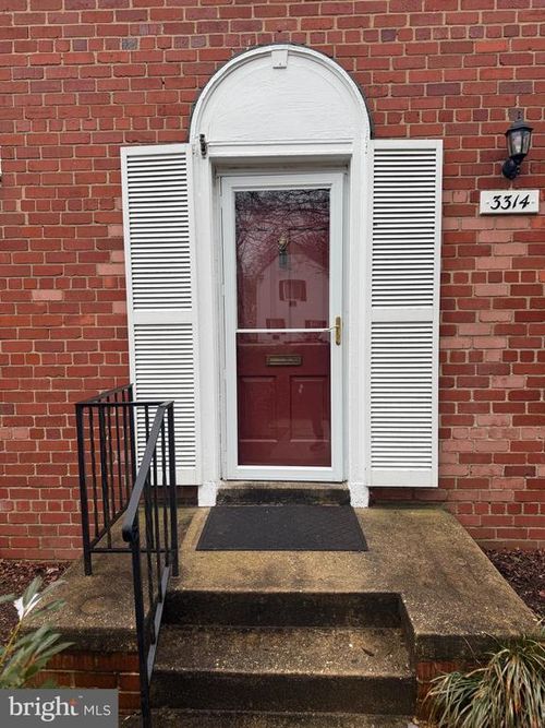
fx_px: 504
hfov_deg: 56.8
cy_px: 364
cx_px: 272
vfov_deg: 71.6
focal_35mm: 24
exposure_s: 1/299
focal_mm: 6.76
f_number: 1.78
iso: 80
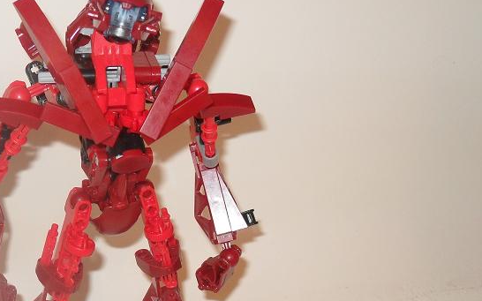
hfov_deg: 32.3
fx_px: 814
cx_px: 113
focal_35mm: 62
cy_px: 214
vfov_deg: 20.8
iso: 200
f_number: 2.8
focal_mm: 6.2
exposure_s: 1/45
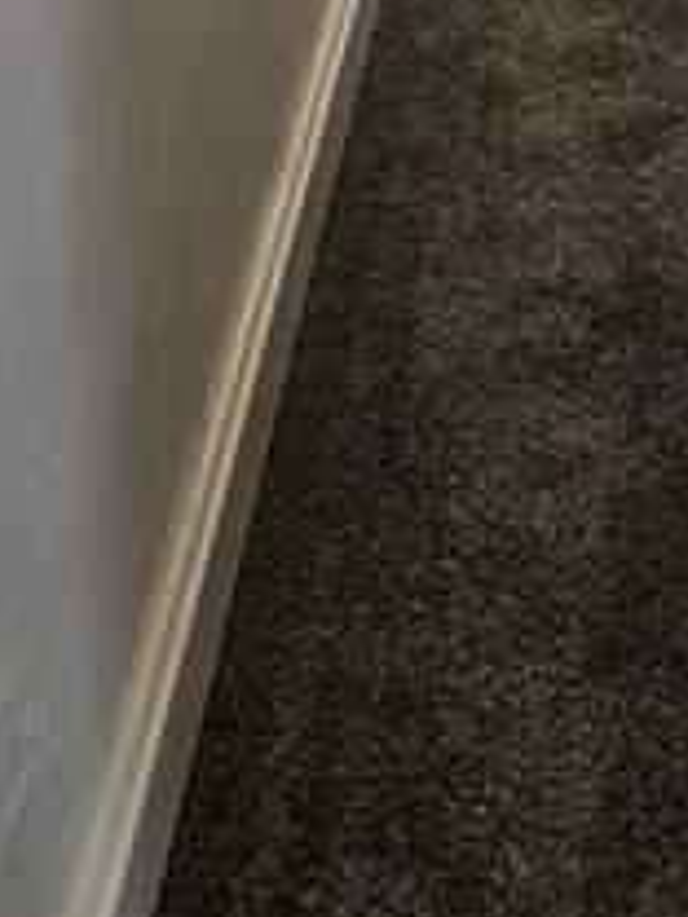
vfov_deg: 20.1
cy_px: -428
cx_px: 626
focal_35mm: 85
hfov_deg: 17.1
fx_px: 2253
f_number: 1.8
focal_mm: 5.4
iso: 125
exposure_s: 1/120
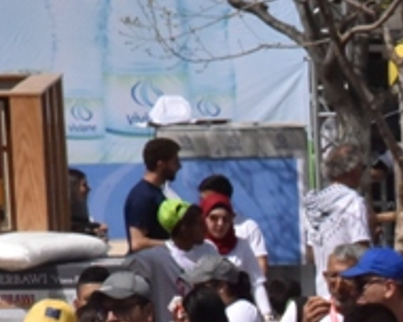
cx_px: 827
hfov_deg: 3.9
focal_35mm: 496
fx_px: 5916
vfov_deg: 3.1
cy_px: 558
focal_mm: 98
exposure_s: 1/2500
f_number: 22
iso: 2500
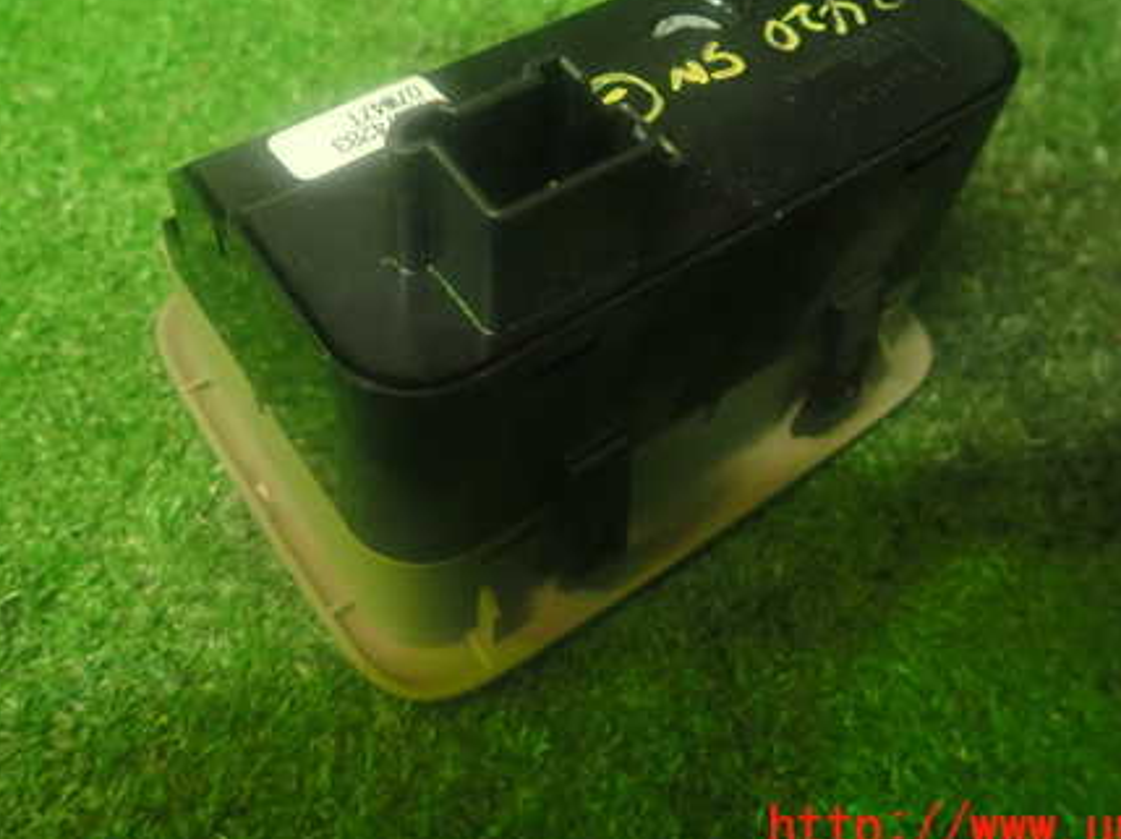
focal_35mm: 35
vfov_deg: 40.1
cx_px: 575
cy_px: 274
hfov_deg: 52.7
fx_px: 1132
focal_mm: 4.5
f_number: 2
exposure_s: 1/25
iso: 800
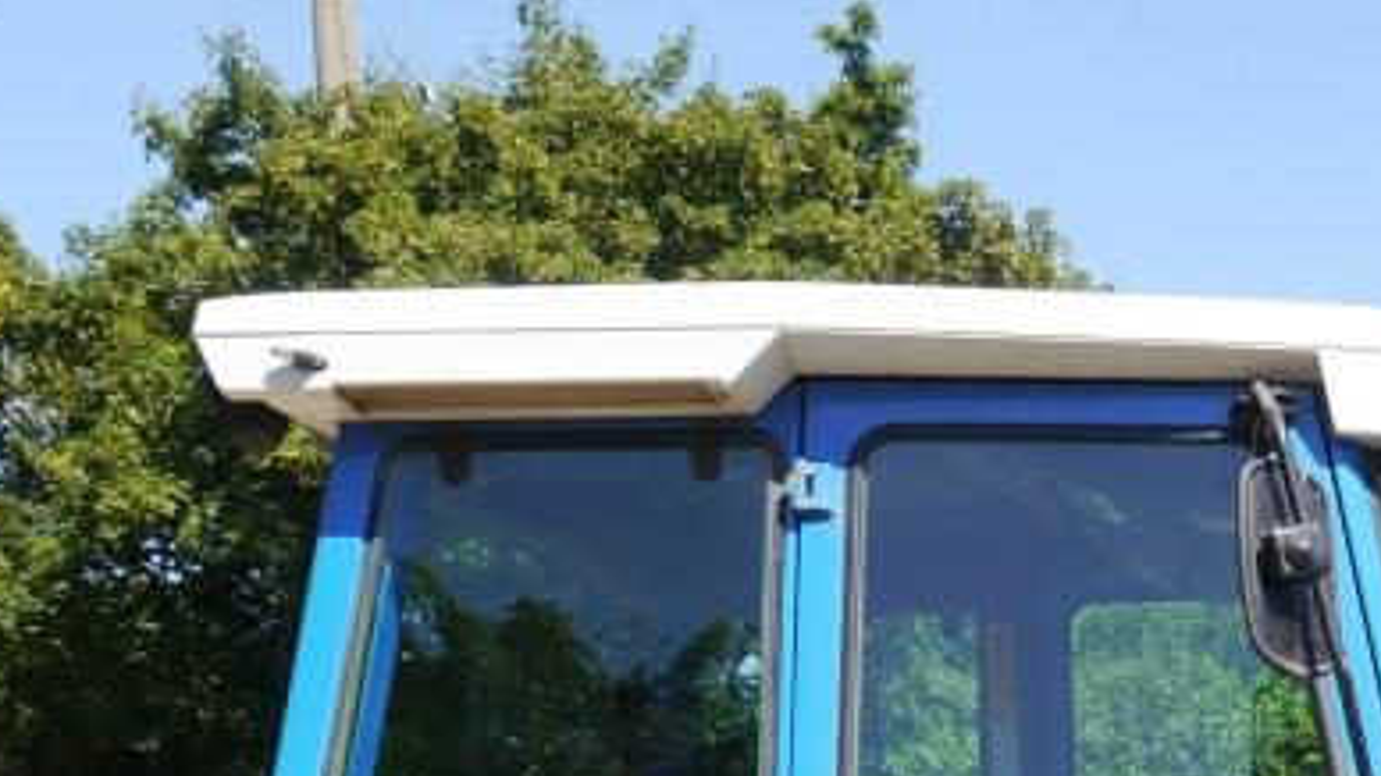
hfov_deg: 21.9
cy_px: 1335
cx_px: 1541
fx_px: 3368
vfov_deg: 12.2
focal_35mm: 92
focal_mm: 16
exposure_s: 1/320
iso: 160
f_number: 6.3
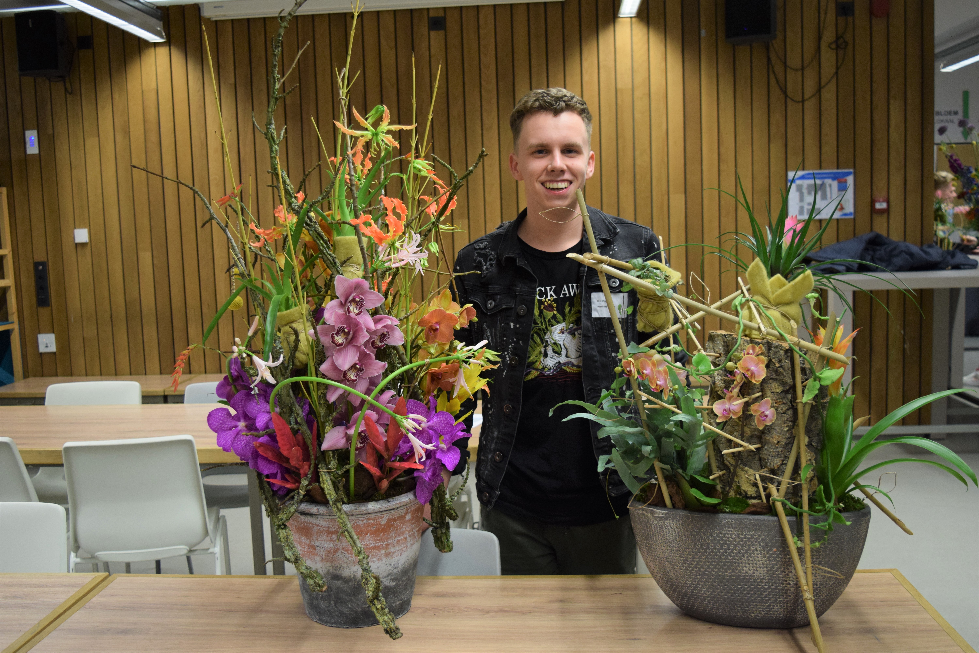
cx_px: 490
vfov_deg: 36.9
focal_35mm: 36
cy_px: 326
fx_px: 979
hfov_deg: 53.1
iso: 1250
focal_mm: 24
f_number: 4
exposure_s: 1/60
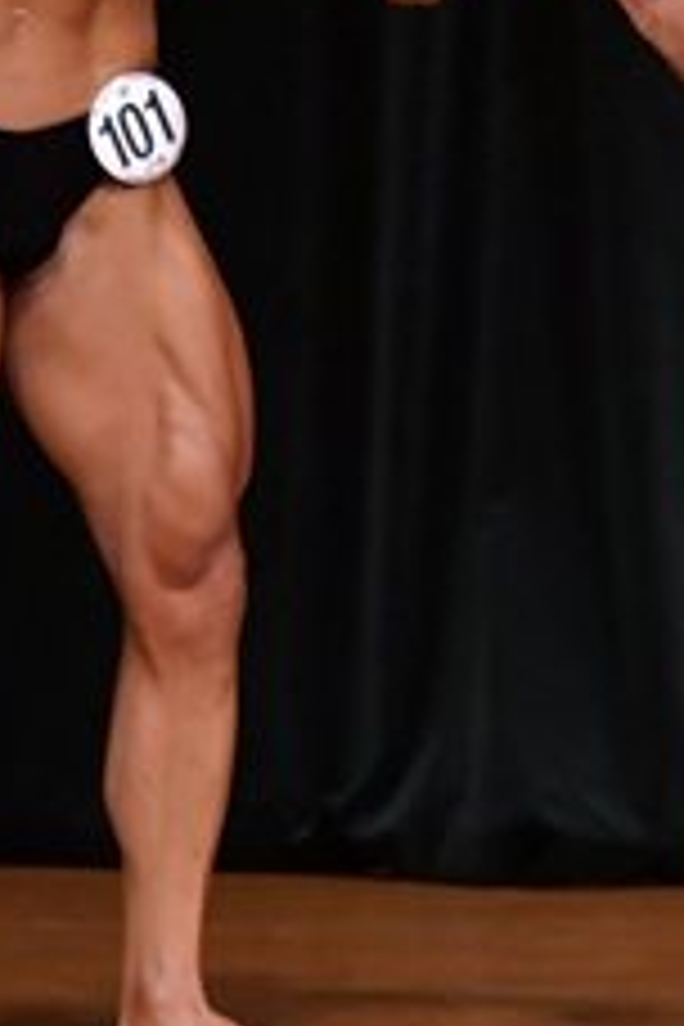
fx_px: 27557
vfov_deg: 2.1
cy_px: 234
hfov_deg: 1.4
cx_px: 965
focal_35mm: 967
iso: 5000
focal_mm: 190
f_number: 5.6
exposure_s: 1/400
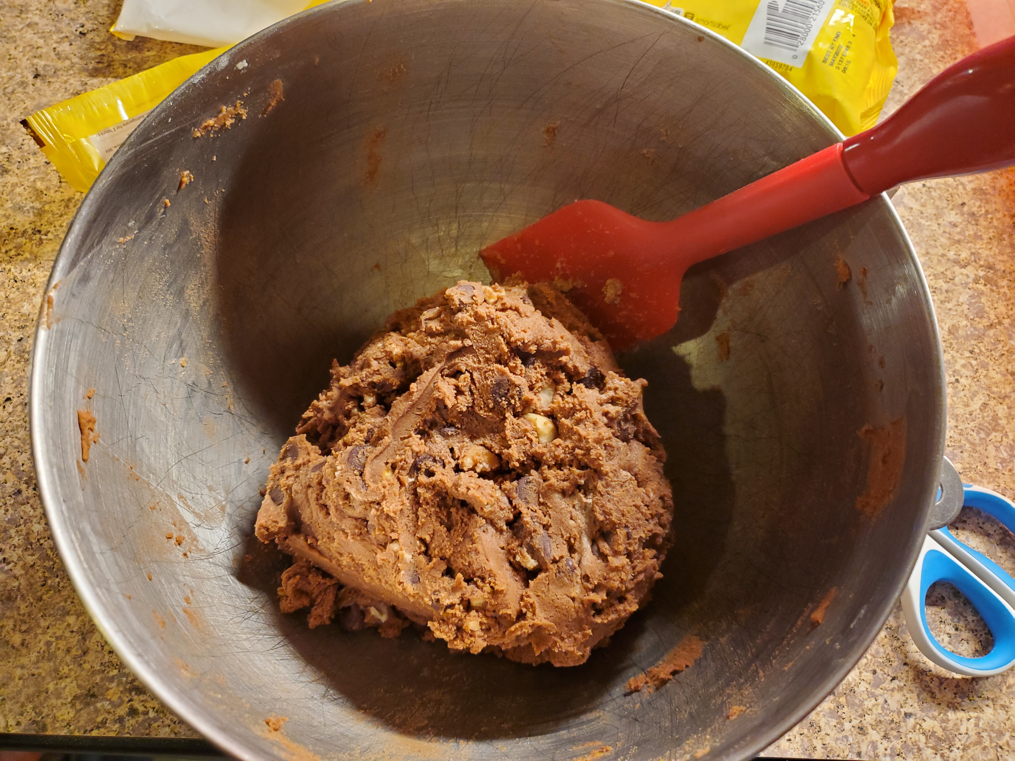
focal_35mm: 26
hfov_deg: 67.3
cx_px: 508
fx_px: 762
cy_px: 380
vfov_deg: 53.1
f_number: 1.5
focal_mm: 4.3
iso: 250
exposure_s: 1/59
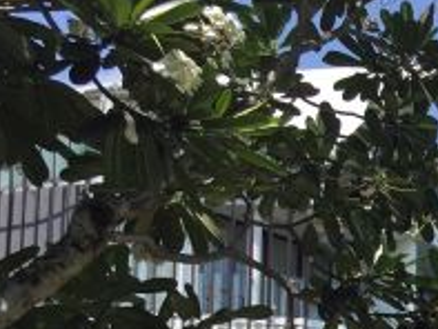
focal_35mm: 103
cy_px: 508
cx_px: 736
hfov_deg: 16.6
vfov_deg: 13.5
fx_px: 1304
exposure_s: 1/1412
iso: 32
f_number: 2.2
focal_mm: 4.15
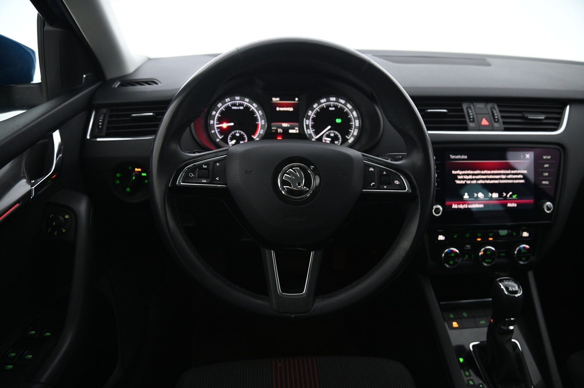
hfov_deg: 73.8
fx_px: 389
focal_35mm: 24
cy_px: 194
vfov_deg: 53.1
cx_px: 292
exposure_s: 1/20
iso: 2000
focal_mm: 24
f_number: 4
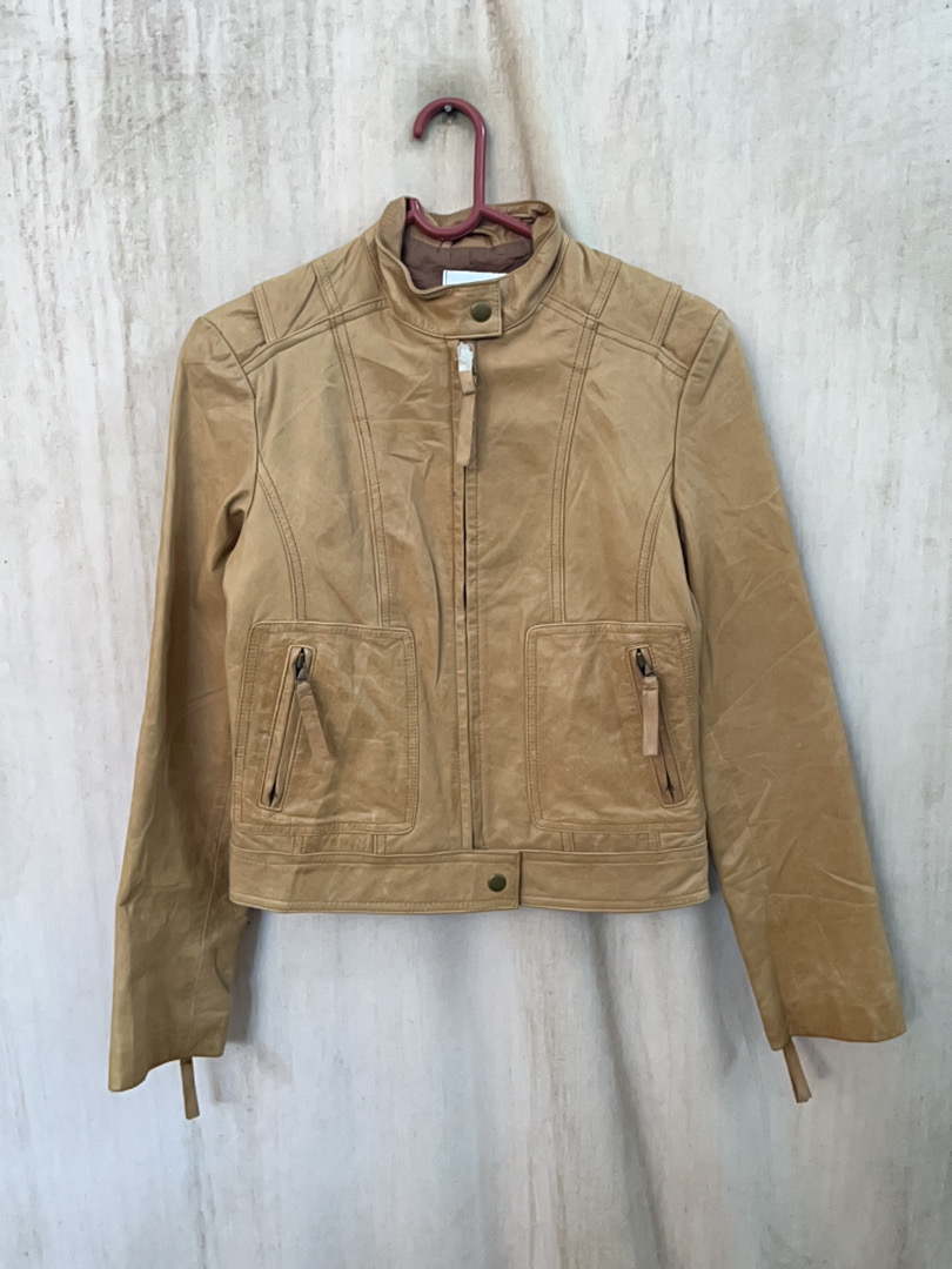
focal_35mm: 27
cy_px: 634
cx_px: 476
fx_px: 990
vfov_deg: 65.3
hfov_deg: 51.4
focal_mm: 5.1
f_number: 1.6
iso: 125
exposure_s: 1/60
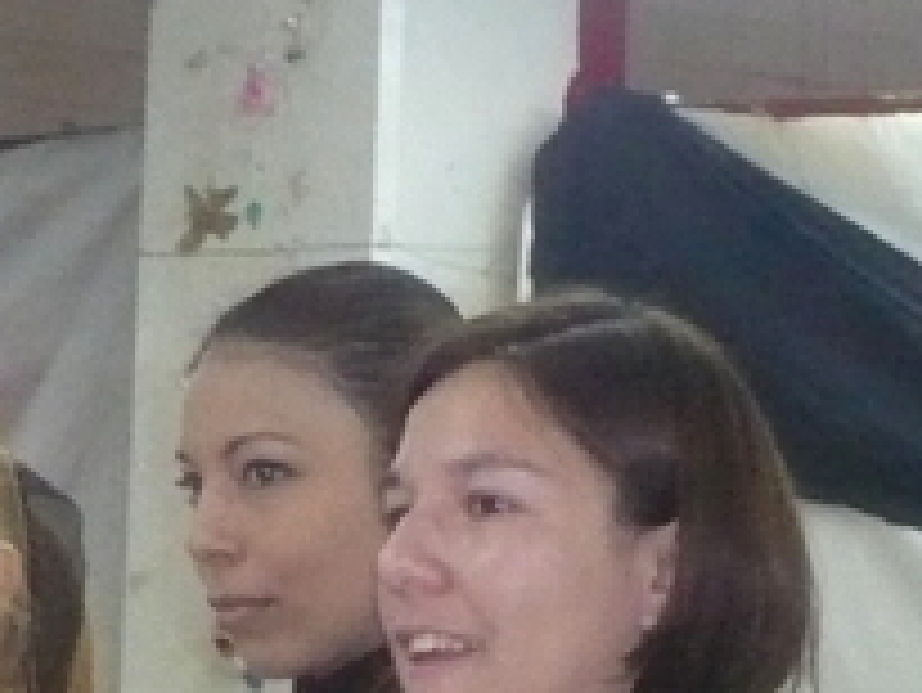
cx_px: -841
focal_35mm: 257
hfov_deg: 7.4
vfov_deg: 5.8
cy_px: 909
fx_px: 6849
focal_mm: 10.9
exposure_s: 1/30
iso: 640
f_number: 3.9
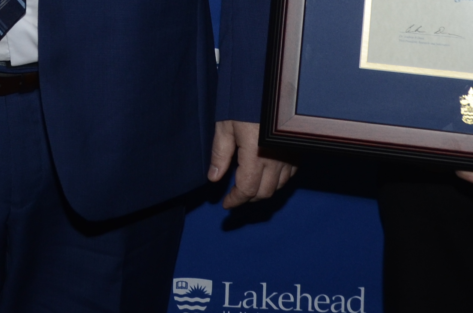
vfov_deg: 9.9
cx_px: -9
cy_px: -278
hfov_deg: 15.6
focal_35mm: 129
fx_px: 1691
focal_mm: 22
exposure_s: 1/200
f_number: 5
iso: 400
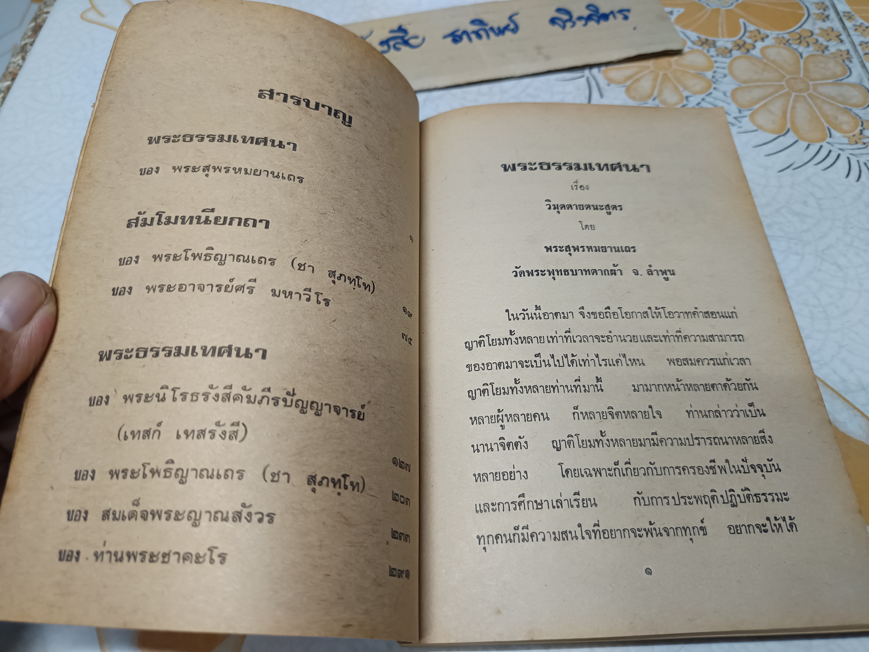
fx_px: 602
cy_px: 326
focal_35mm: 24
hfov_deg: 71.6
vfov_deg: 56.8
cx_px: 434
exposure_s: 1/33.3
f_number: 1.7
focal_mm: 5.31
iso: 989
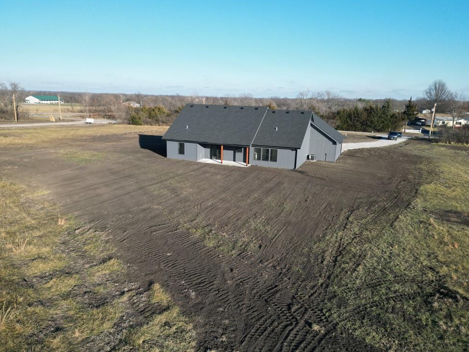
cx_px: 231
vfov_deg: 54.9
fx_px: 339
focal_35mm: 25
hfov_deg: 69.4
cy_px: 180
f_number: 1.7
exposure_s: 1/2000
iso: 150
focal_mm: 6.72
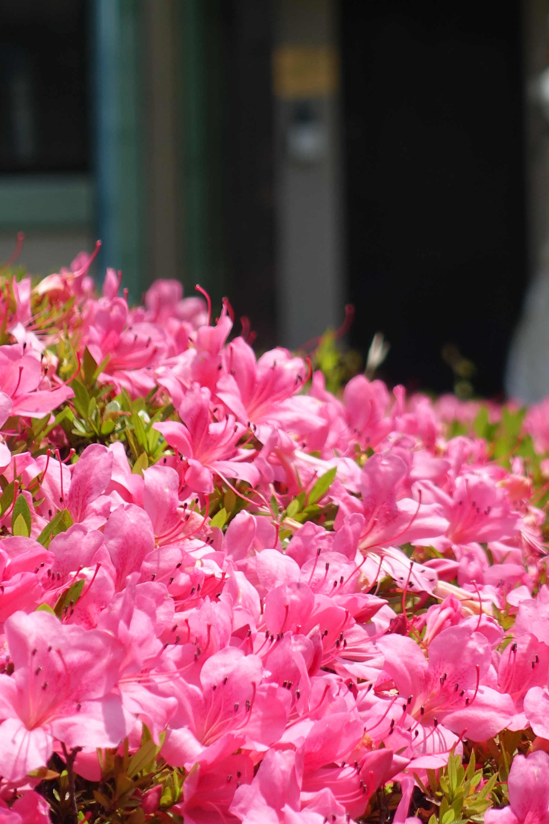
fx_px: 3226
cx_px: 492
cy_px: 198
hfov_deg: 9.7
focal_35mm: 141
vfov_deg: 14.5
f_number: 3.2
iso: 125
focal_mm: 25.7
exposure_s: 1/200
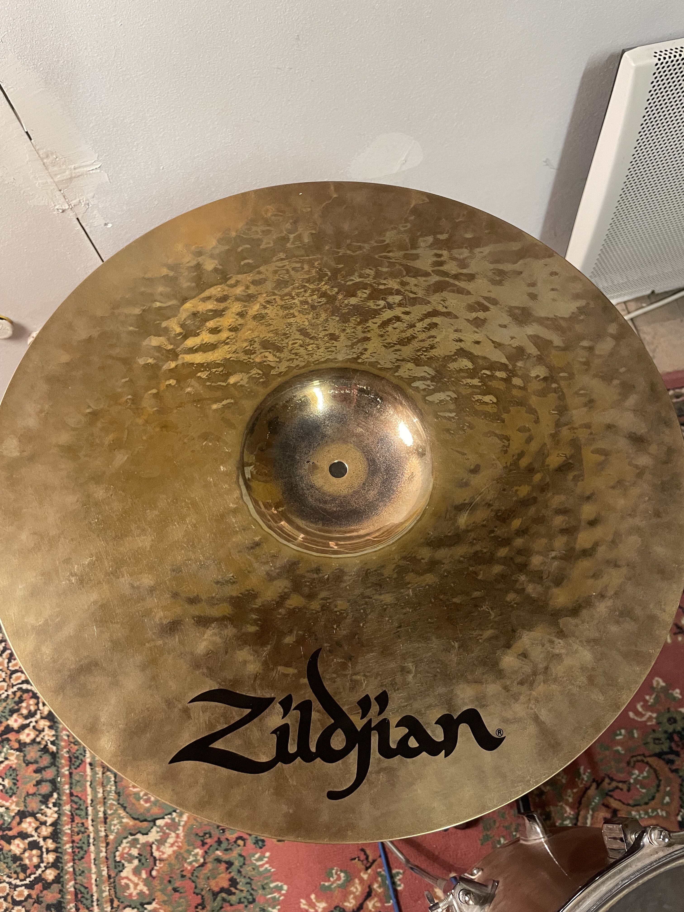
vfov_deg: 67.3
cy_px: 456
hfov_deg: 53.1
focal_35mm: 26
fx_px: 685
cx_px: 342
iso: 320
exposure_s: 1/50
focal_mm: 4.2
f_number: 1.6
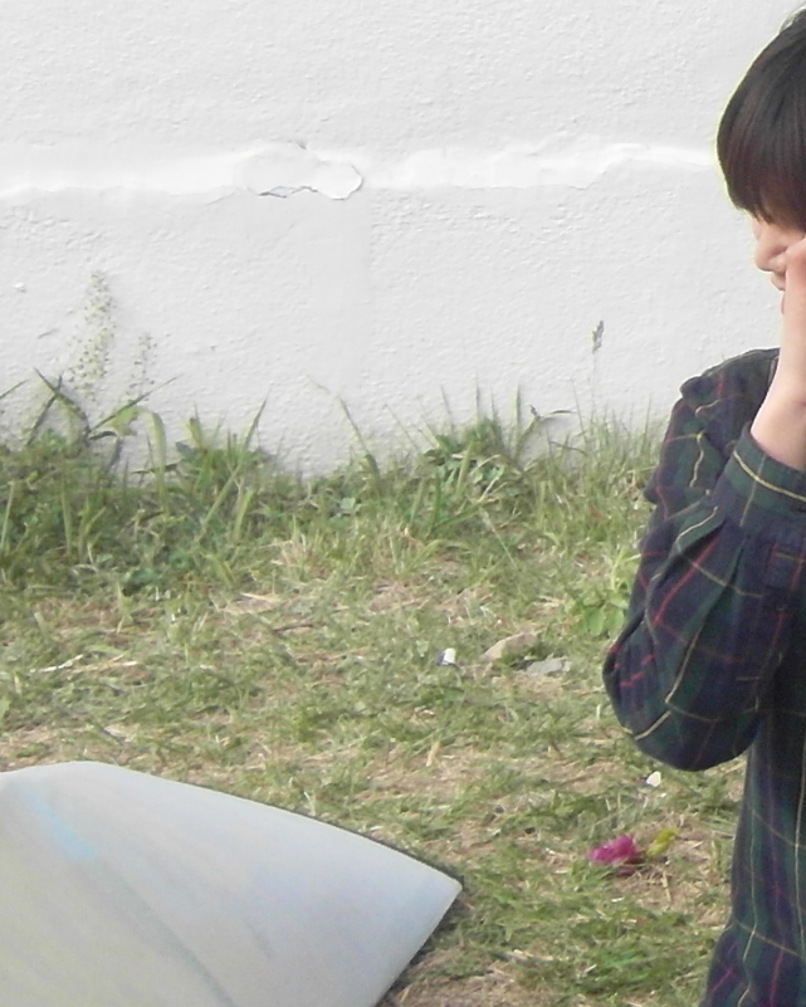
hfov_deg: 8.3
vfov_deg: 10.7
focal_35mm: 179
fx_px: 5336
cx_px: 1533
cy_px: -60
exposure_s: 1/250
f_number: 3.7
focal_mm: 9.6
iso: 80
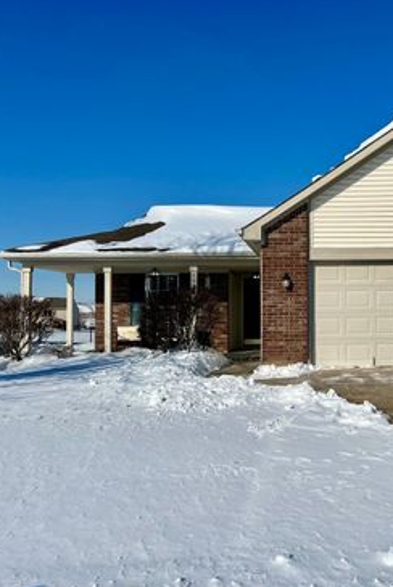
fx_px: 605
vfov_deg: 51.8
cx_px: 340
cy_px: 290
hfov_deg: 34.4
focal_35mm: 37
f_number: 1.5
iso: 50
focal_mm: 5.7
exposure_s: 1/16393
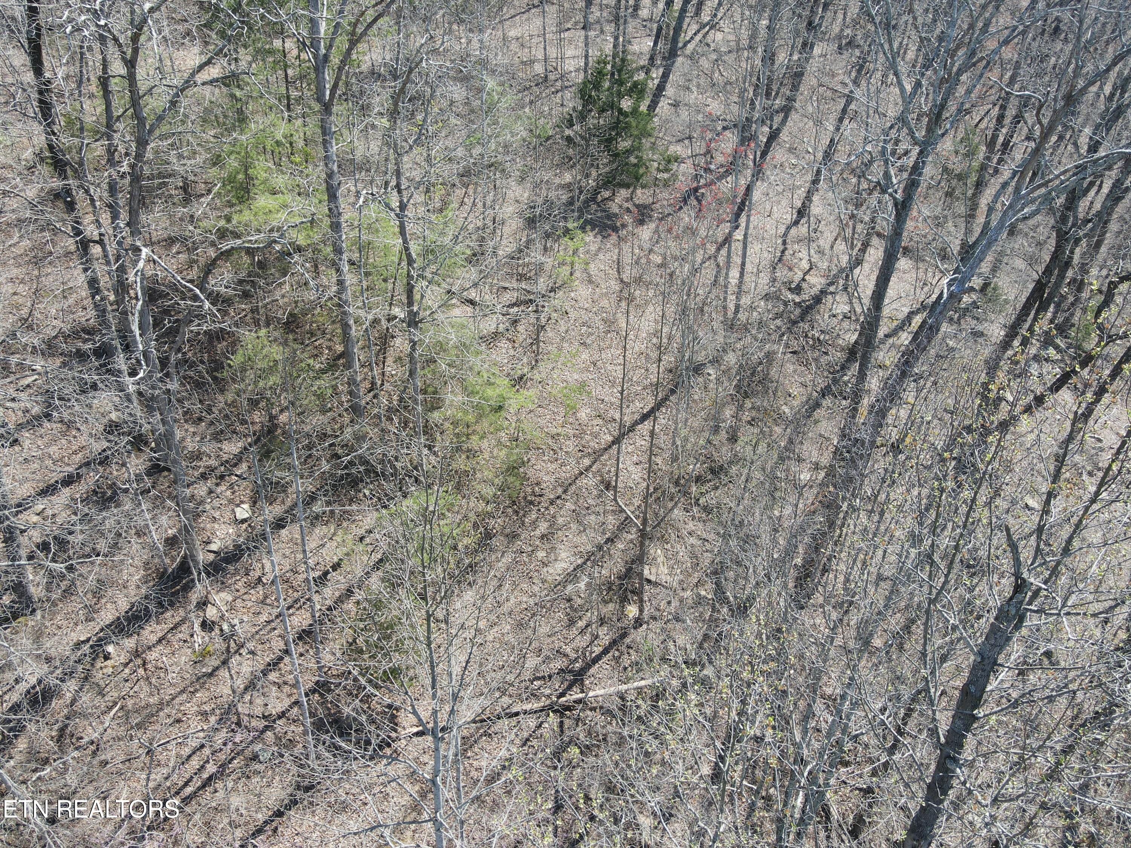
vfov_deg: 56.8
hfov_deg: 71.6
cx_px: 566
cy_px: 424
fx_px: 784
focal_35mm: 24
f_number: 2.8
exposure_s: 1/180
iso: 100
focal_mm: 4.5
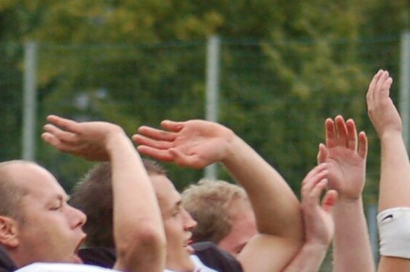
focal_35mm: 560
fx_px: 6365
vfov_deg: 2.4
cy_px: 407
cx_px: -98
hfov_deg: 3.7
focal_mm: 95
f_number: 4.2
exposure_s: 1/500
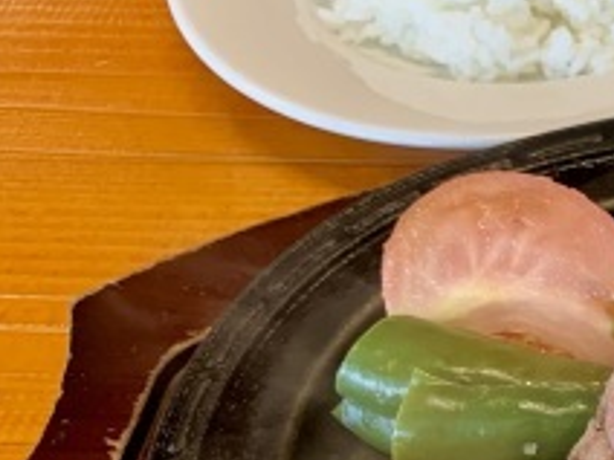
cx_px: 959
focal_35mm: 86
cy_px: 294
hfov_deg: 19.4
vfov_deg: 17.1
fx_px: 1525
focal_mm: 4.25
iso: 64
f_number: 1.8
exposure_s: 1/50
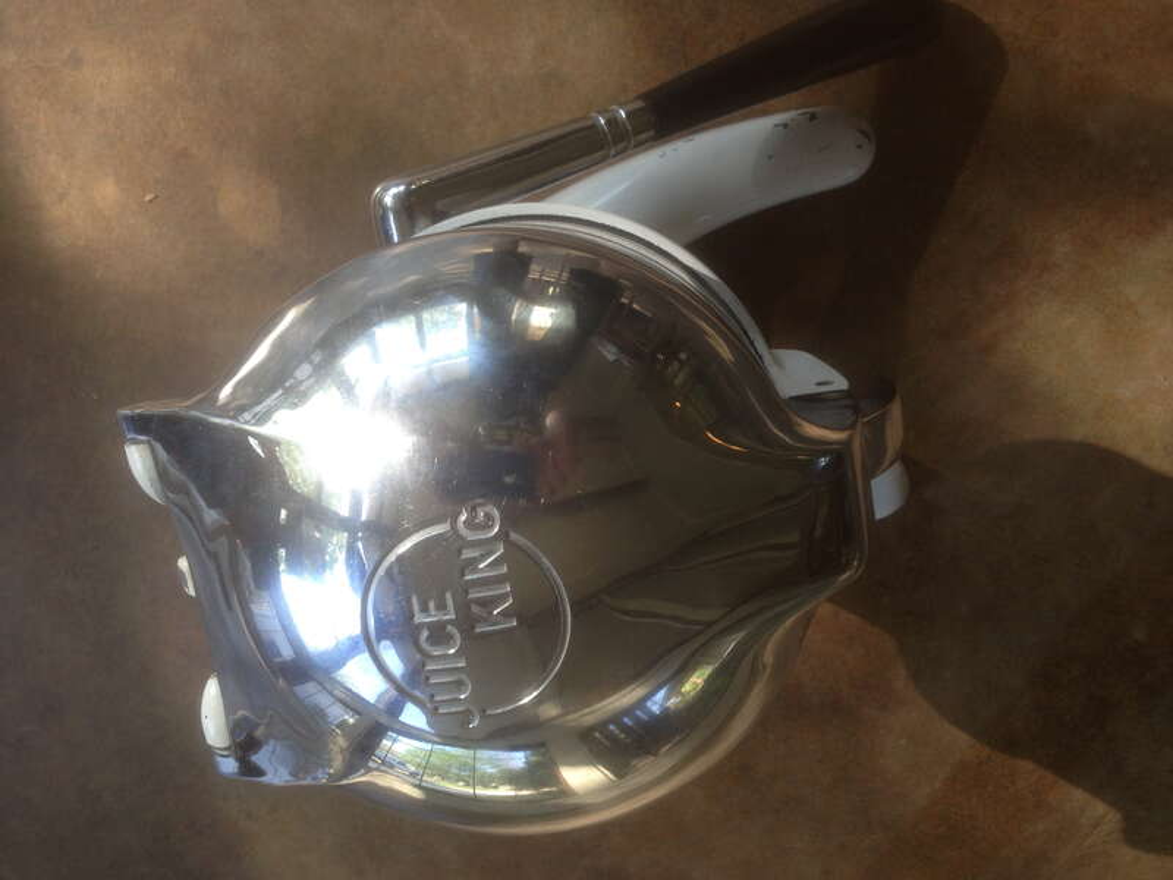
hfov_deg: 52.6
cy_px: 440
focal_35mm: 35
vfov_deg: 40.7
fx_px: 1186
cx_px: 586
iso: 50
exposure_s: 1/60
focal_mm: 4.28
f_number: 2.4
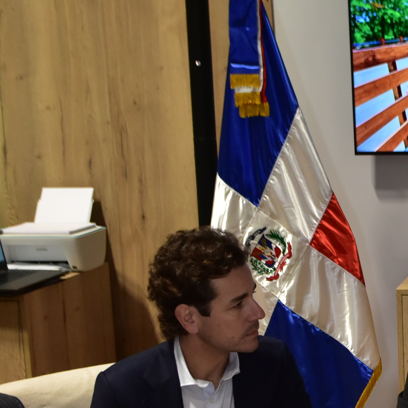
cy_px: 342
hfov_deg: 18.2
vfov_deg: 19.1
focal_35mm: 90
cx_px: 502
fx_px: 1200
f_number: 5.6
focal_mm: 29
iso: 2000
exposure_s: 1/200
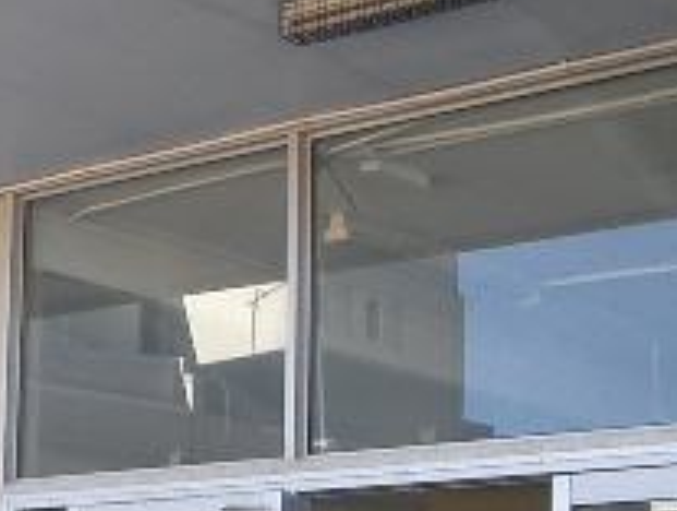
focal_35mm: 108
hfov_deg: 17.5
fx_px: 2116
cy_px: 468
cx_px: -88
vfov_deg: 13.6
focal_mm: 5.8
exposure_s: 1/160
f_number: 2.6
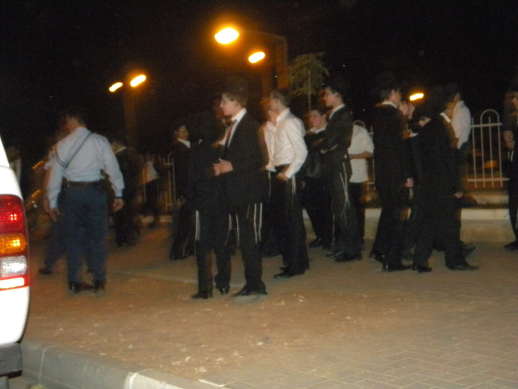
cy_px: 194
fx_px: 703
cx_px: 259
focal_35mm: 47
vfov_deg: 30.9
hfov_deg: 40.4
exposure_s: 1/30
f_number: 3.9
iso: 800
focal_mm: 8.6
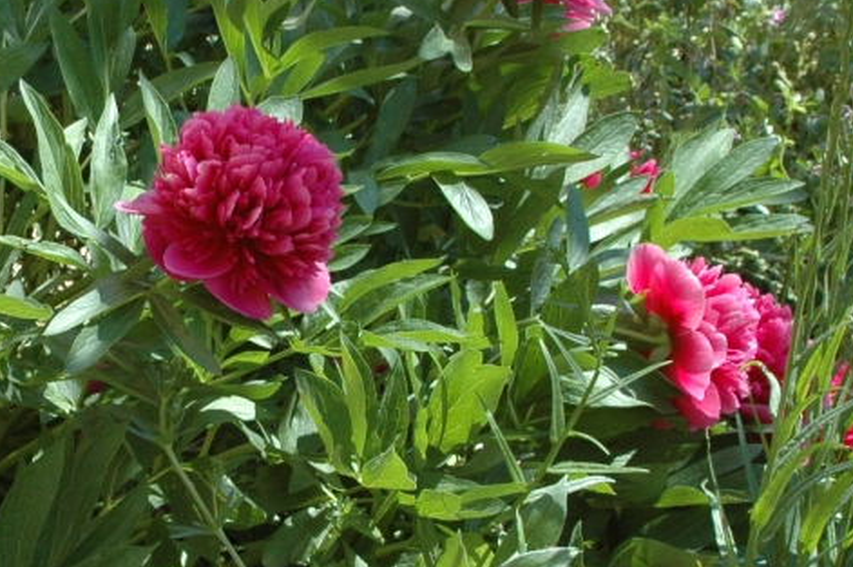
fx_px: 2991
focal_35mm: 126
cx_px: 183
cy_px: 325
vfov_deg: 10.8
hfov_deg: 16.1
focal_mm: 31
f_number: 9
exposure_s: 1/320
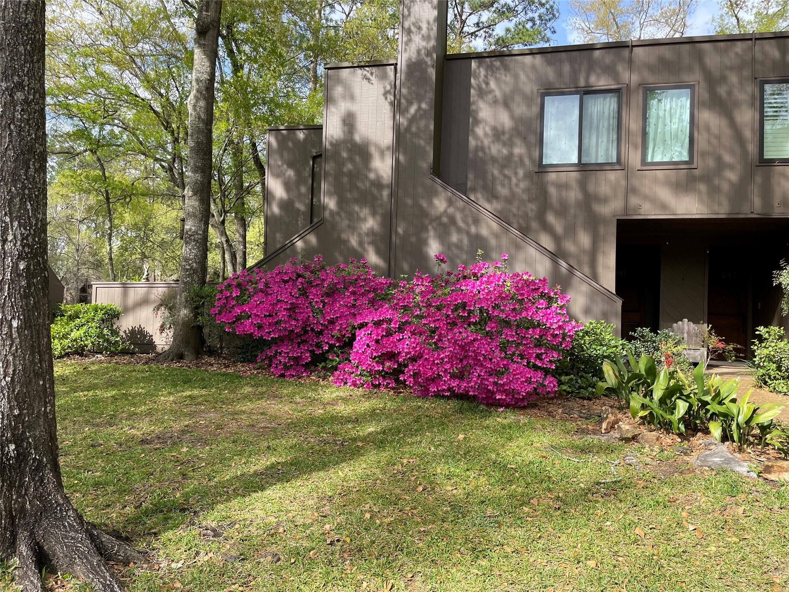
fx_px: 593
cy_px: 296
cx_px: 394
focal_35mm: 26
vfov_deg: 53.1
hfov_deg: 67.3
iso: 32
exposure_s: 1/947
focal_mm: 4.2
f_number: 1.6
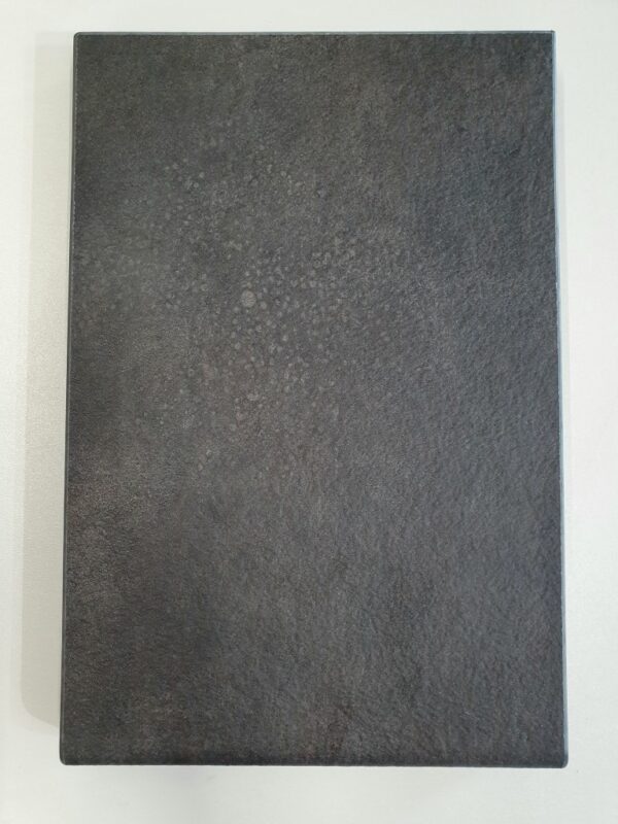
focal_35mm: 26
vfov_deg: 67.3
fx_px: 619
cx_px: 309
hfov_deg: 53.1
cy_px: 412
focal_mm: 4.32
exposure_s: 1/100
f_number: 2.4
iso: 320
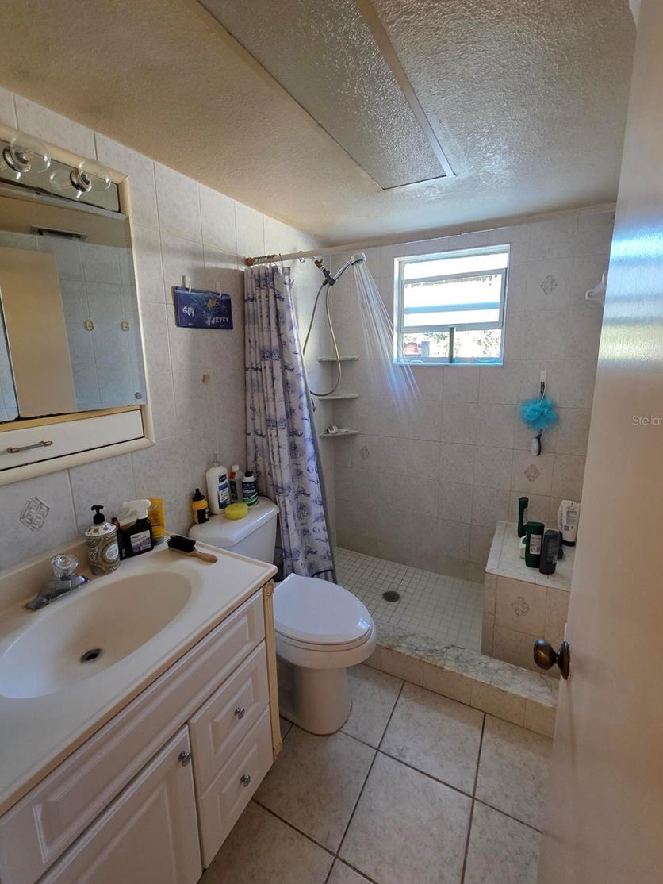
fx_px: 357
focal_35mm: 14
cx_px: 332
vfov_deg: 102.0
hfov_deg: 85.7
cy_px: 420
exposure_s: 1/60
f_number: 1.9
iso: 200
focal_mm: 2.2
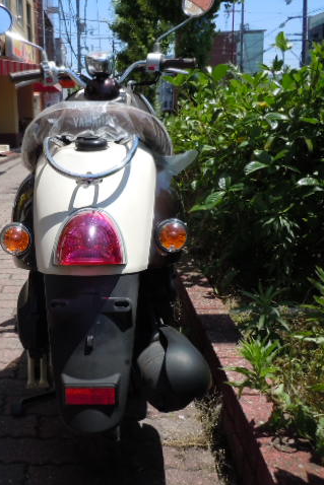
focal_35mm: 39
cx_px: 72
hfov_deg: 33.4
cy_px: 242
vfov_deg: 49.5
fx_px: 526
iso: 100
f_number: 3.7
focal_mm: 5
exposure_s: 1/640
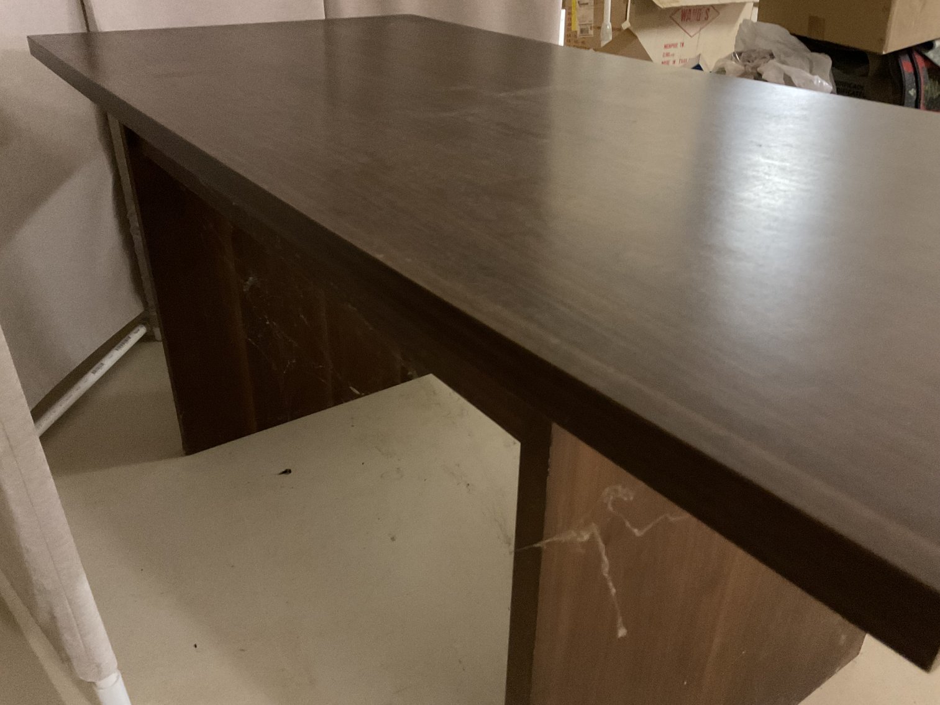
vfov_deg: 48.2
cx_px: 470
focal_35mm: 29
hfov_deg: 61.7
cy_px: 352
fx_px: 788
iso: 500
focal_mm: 3
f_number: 1.8
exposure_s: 1/20
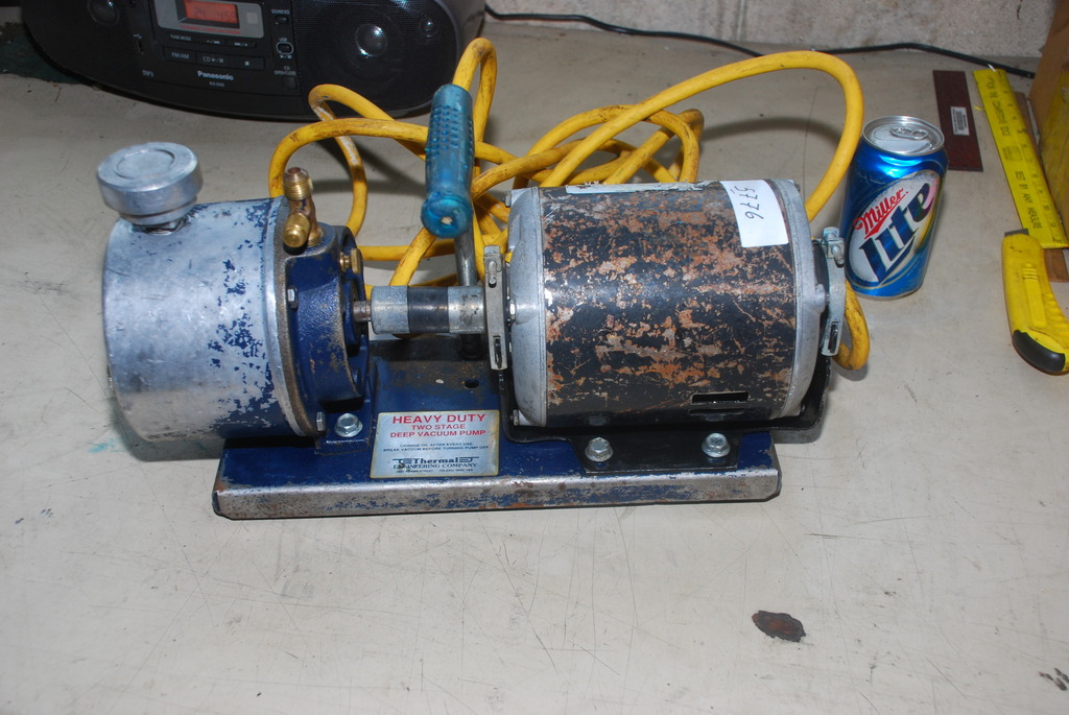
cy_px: 358
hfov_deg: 46.4
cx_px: 534
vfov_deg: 32.0
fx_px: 1248
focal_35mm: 42
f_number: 5
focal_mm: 28
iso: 200
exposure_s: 1/60
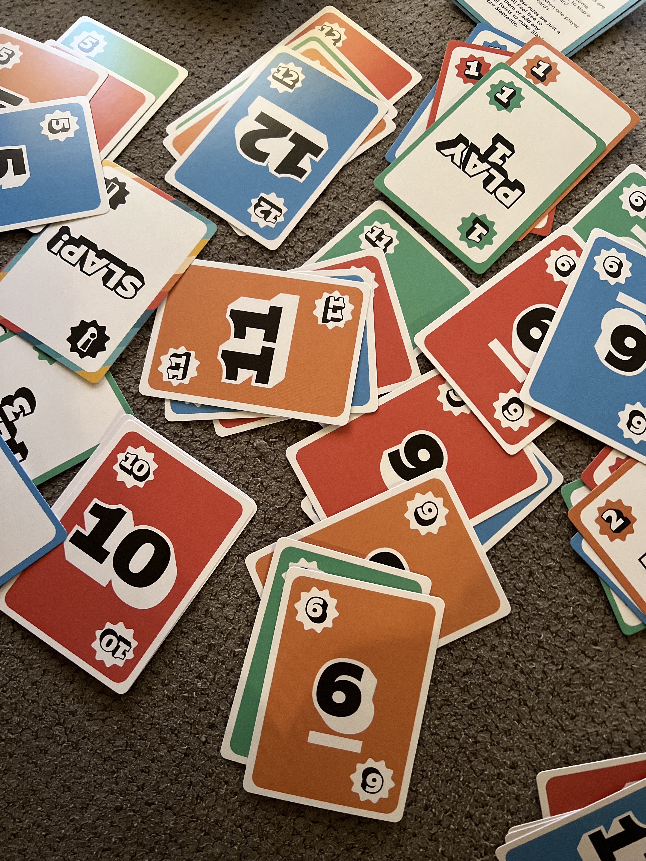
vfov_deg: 67.3
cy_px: 430
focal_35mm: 26
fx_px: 647
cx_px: 323
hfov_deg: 53.1
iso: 500
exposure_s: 1/53
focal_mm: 5.7
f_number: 1.5
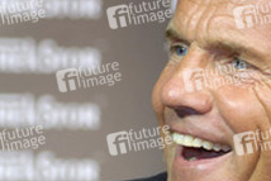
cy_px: 109
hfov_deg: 5.0
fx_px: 3073
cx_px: 230
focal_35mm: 408
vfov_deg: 3.4
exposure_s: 1/100
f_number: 5.6
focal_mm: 130
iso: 800
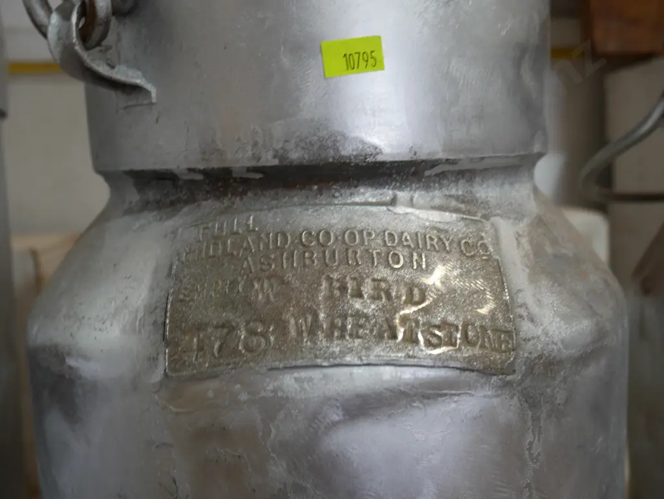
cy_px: 250
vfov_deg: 37.8
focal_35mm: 38
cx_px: 332
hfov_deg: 49.0
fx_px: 729
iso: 250
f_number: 4.1
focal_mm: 19
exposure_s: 1/60
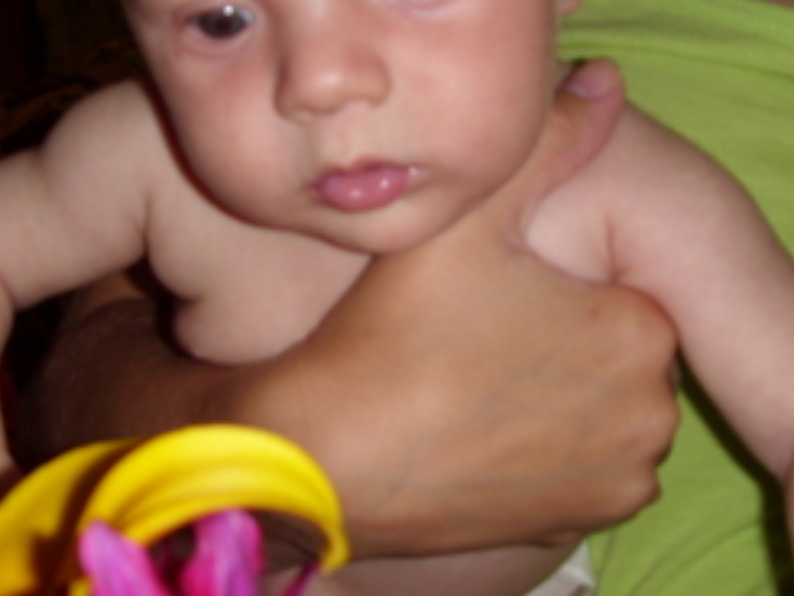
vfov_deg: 25.7
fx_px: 1308
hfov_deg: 33.7
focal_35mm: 57
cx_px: 324
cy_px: 272
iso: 50
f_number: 3.5
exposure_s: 1/30
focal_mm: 6.3
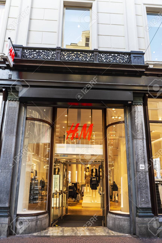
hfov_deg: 43.6
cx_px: 81
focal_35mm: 30
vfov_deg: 61.9
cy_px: 122
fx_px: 202
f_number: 5.6
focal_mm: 30
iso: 200
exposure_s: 1/60
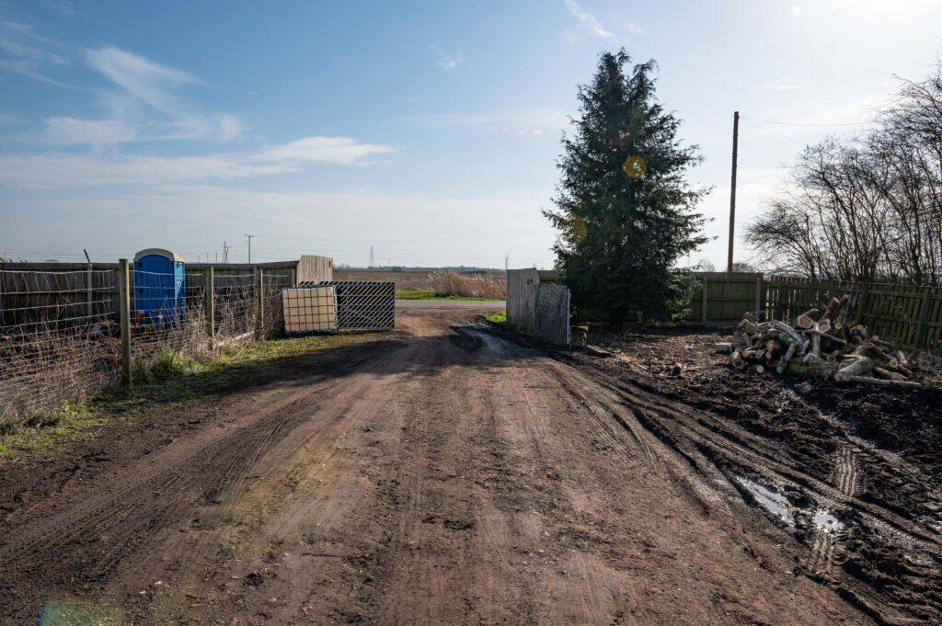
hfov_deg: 73.8
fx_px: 627
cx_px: 471
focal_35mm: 24
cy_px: 313
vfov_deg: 53.1
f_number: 11
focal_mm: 24
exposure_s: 1/200
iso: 180
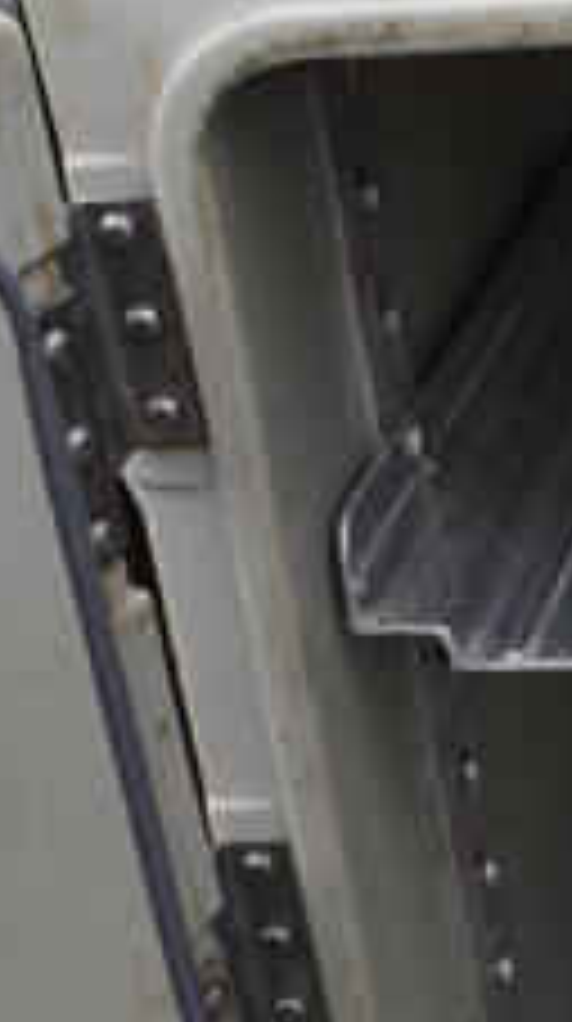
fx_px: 3087
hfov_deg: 9.7
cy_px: 925
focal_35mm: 114
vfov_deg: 18.5
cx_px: 1248
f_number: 6.3
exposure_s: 1/250
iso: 200
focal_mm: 18
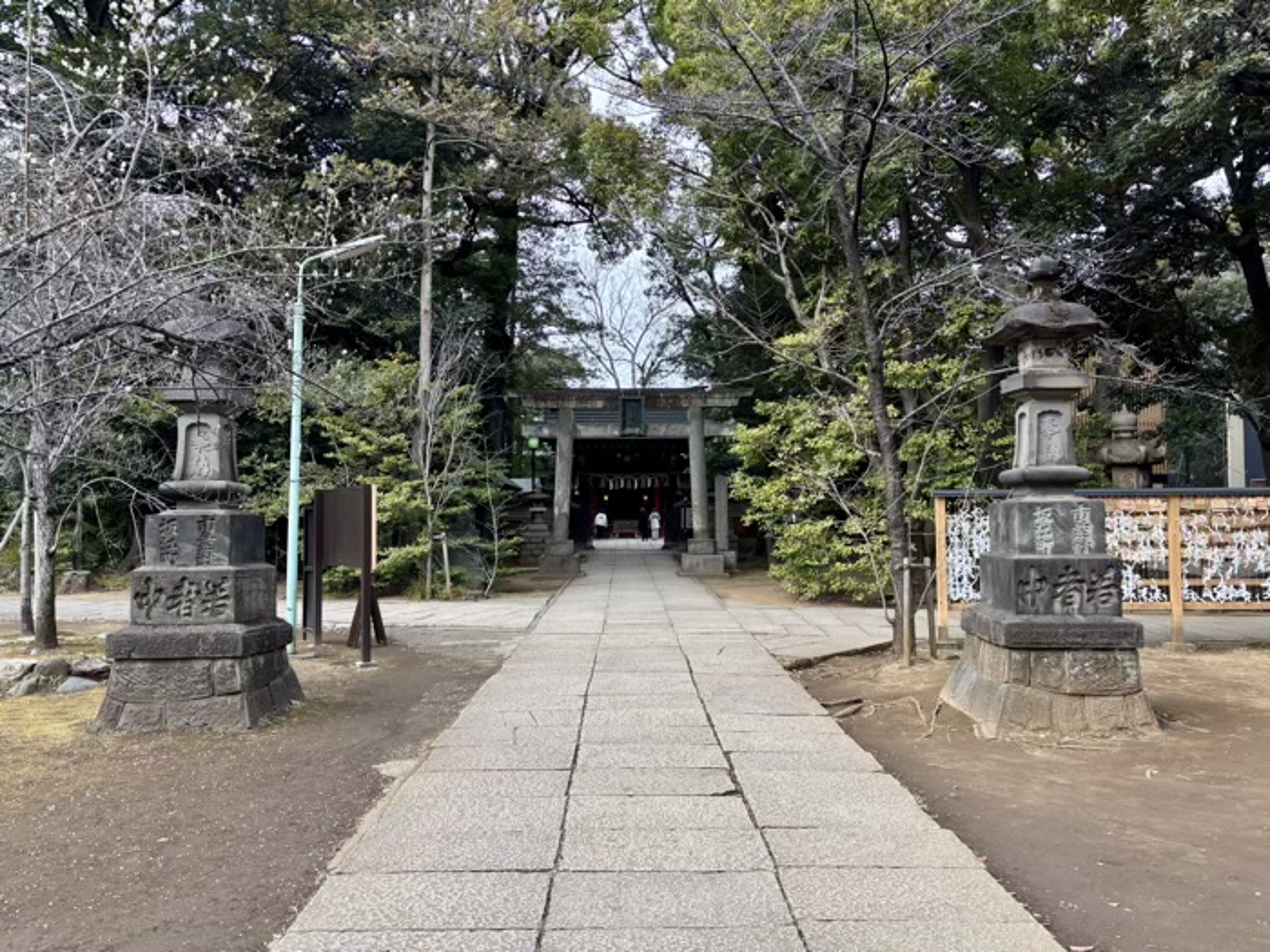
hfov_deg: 67.3
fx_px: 954
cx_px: 635
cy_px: 476
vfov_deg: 53.1
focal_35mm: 26
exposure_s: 1/428
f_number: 1.6
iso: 50
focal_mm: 5.96
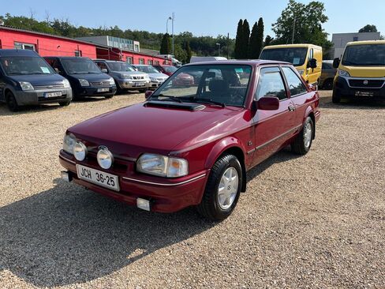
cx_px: 192
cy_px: 144
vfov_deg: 53.1
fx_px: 289
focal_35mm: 26
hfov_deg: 67.3
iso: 50
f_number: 1.6
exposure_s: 1/2632
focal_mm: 5.1
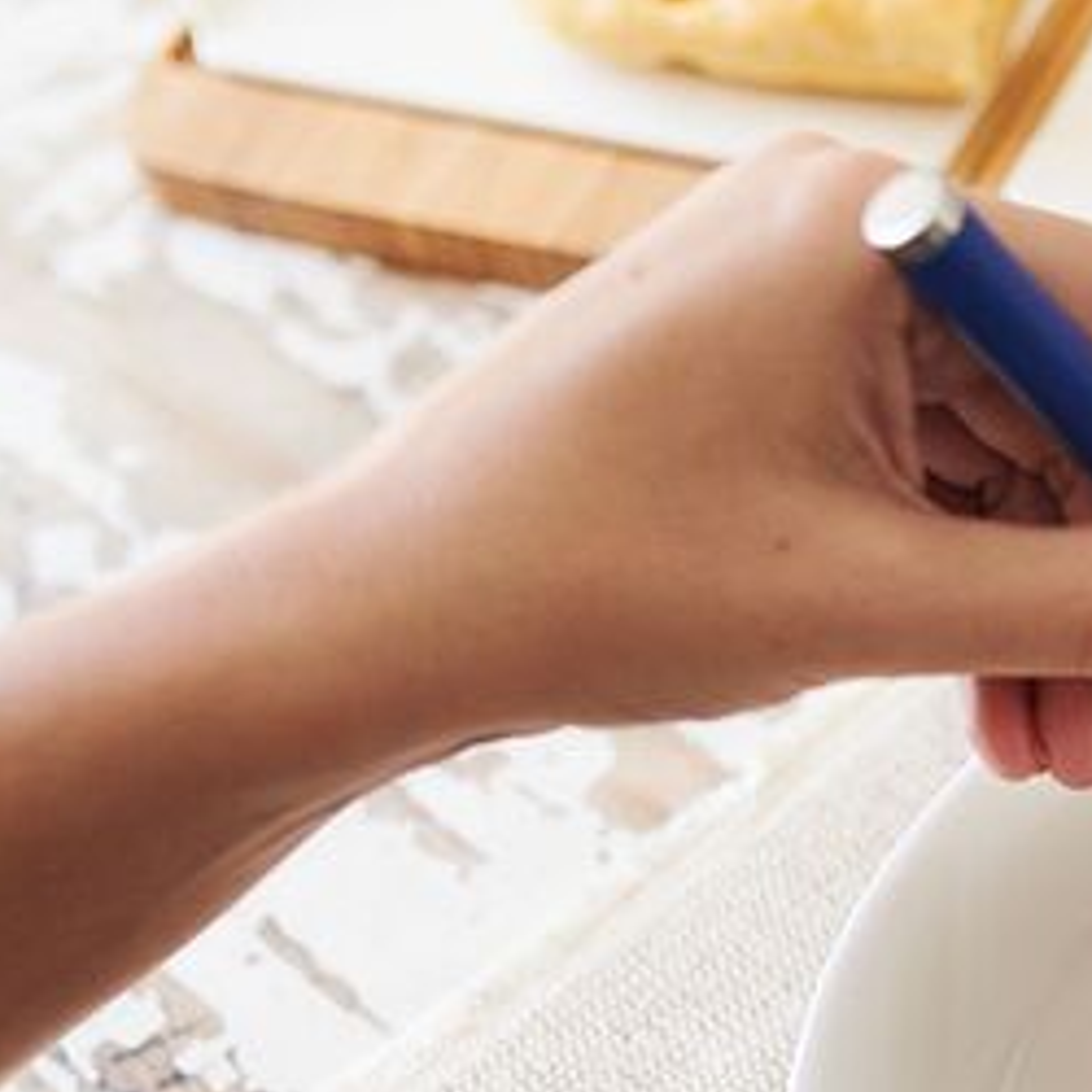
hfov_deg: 15.7
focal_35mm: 103
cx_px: 1601
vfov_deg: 16.6
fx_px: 3676
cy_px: 1044
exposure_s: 1/1250
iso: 400
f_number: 2.8
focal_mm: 35
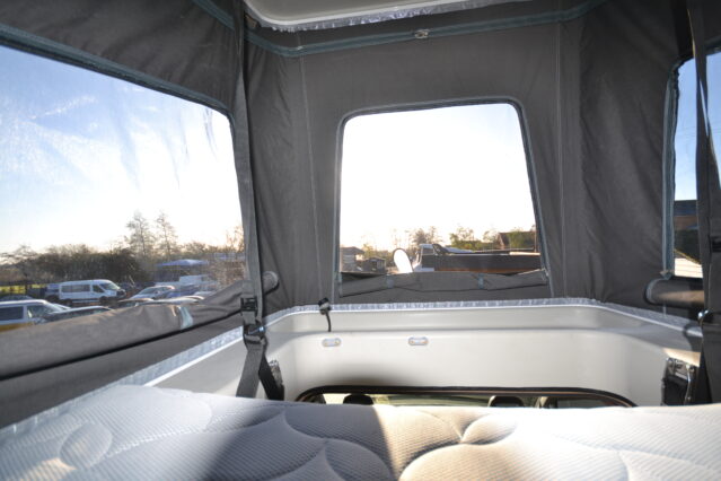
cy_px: 240
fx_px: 300
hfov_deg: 100.4
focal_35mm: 15
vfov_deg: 77.3
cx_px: 360
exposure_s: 1/200
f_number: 4.5
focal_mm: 10
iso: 100
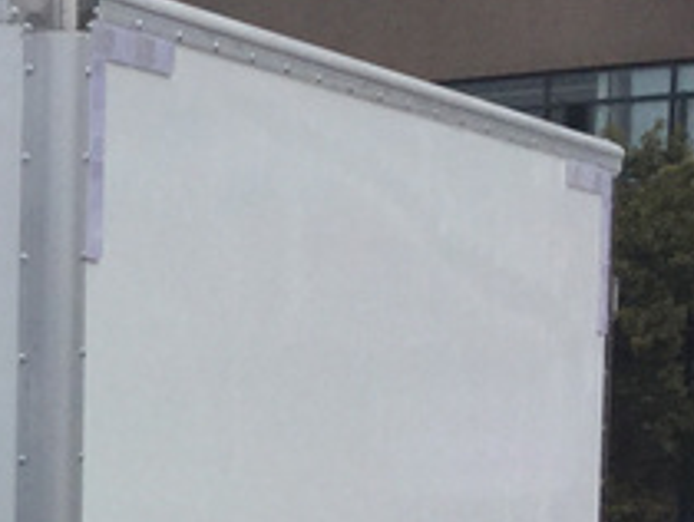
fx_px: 2368
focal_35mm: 118
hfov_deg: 15.0
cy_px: 889
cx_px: -469
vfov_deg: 11.8
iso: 25
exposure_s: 1/1235
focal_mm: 3.3
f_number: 2.4
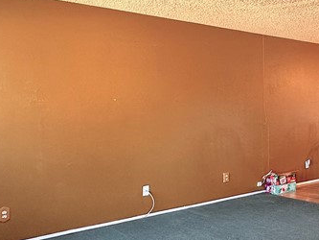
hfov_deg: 38.5
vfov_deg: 33.5
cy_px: 101
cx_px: 325
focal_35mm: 43
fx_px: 396
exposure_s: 1/60
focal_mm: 2.22
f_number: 2.2
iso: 160
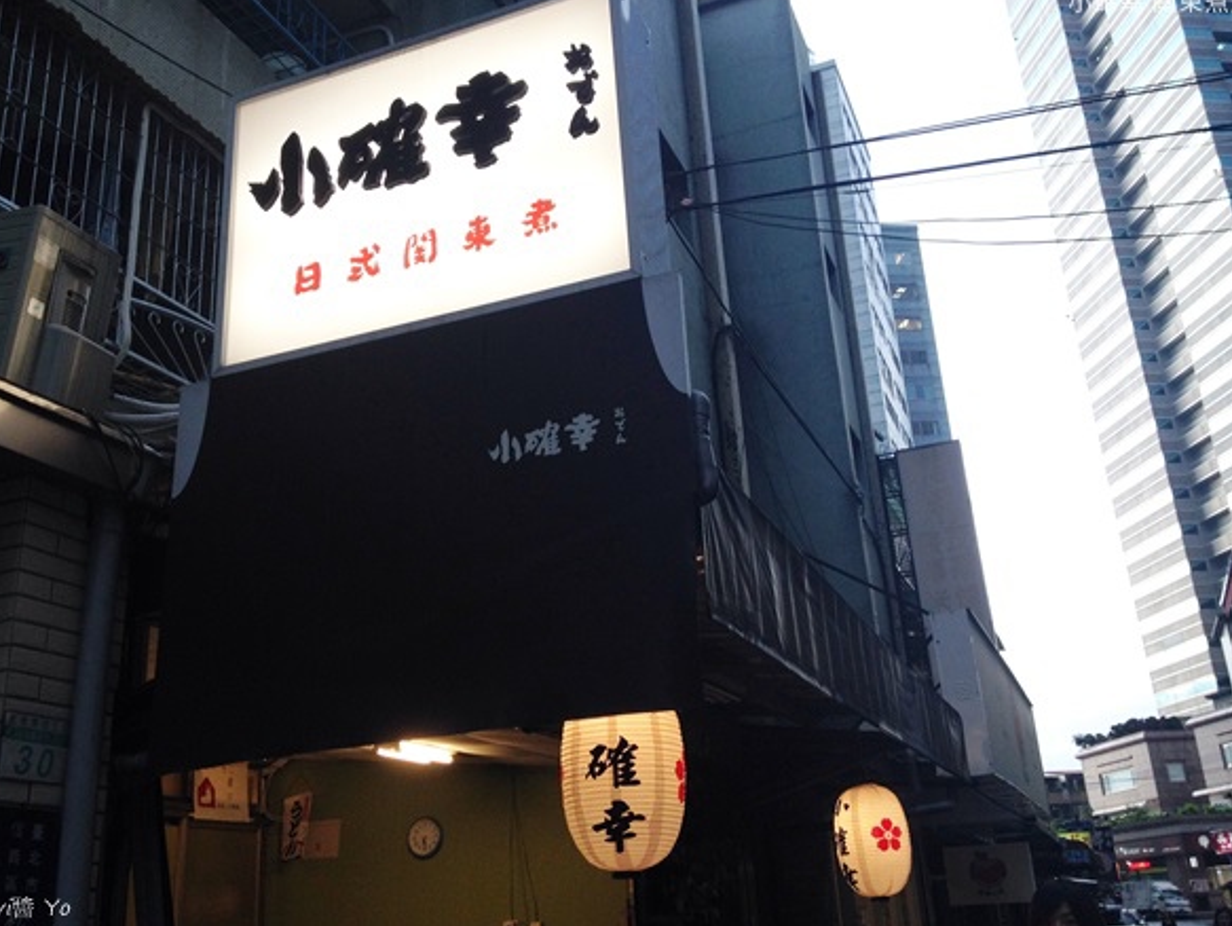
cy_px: 459
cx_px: 600
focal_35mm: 36
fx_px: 1282
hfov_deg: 51.3
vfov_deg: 39.7
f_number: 2.4
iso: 64
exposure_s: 1/60
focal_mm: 4.28
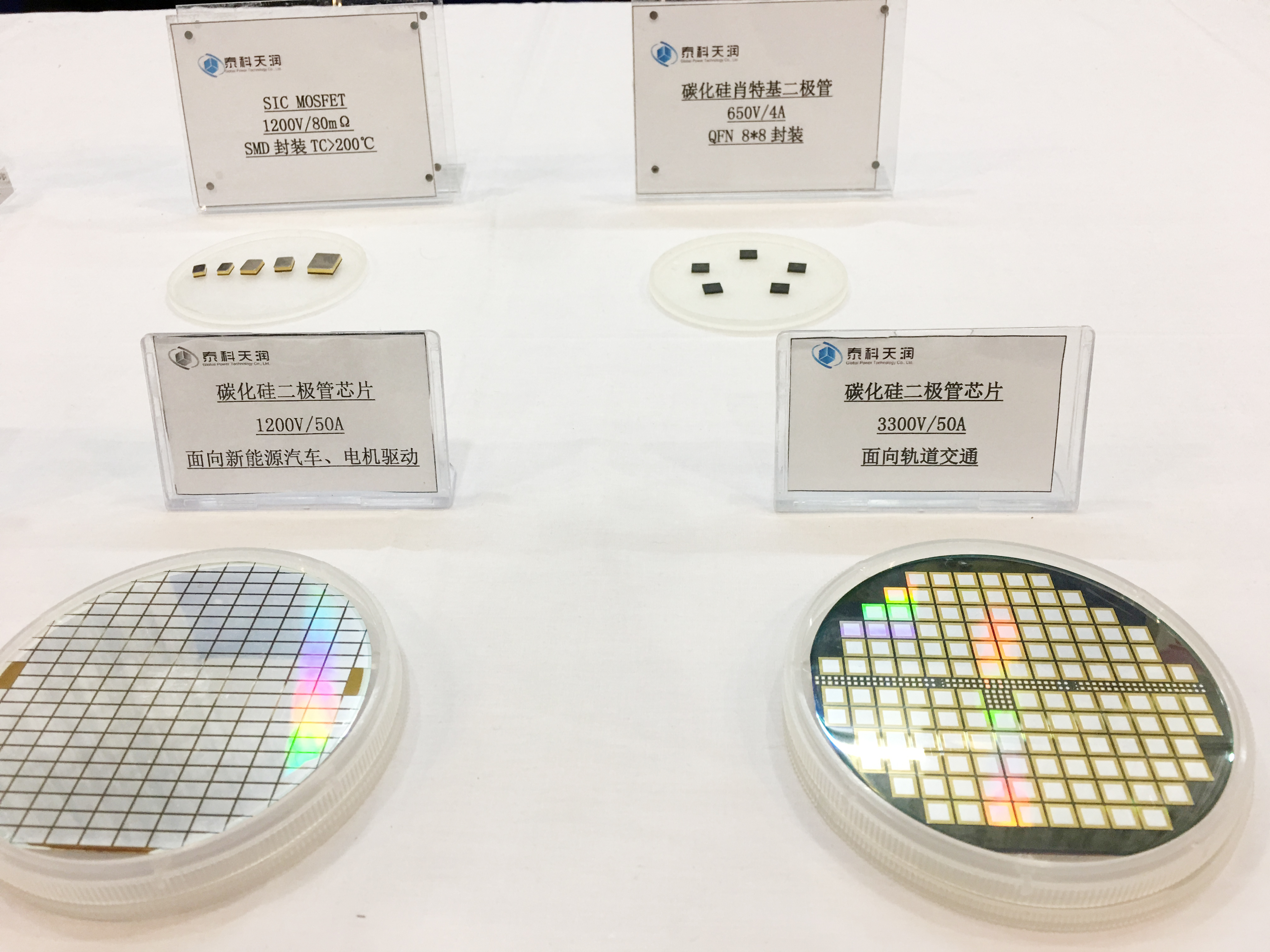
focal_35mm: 29
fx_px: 1064
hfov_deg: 61.7
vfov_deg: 48.2
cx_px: 635
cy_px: 476
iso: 40
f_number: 2.2
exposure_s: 1/30
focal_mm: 4.15
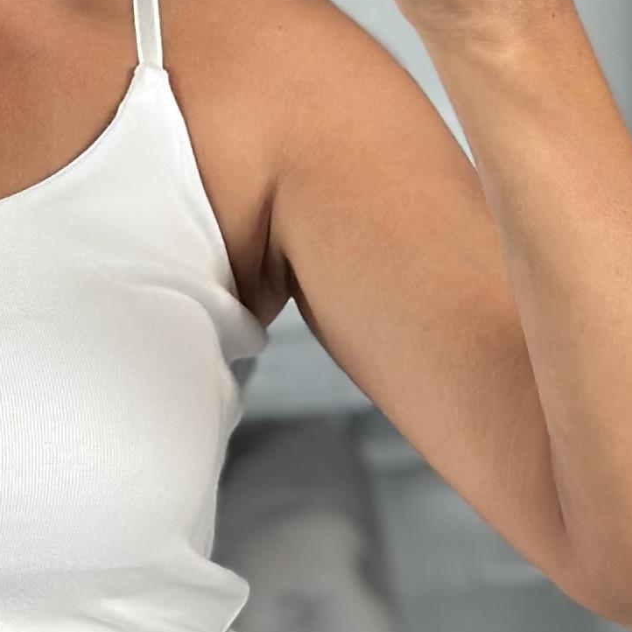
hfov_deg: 7.3
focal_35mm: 237
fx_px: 4895
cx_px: -123
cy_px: 568
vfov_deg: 7.4
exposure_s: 1/60
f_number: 1.78
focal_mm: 6.86
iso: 200
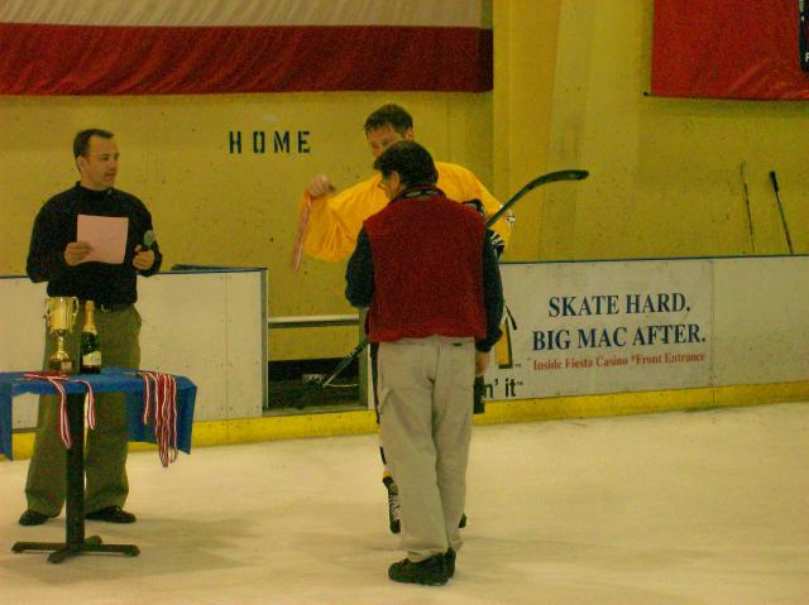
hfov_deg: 18.2
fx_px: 2522
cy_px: 302
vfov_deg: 13.7
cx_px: 404
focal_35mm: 108
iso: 140
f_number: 4.8
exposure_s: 1/125
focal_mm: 18
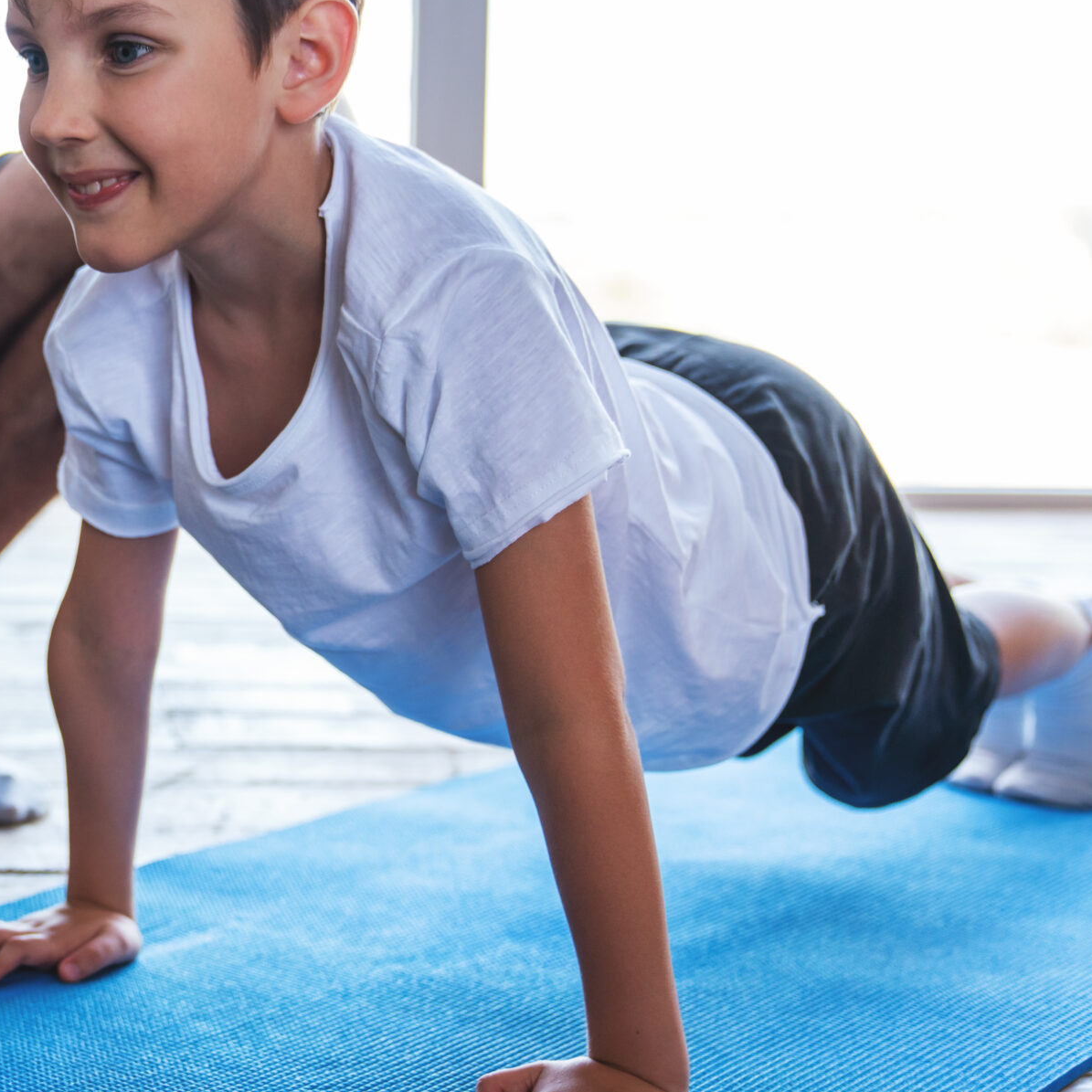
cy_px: 453
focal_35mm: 71
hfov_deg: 23.4
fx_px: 2534
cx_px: 21
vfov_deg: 24.3
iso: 800
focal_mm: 39
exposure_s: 1/400
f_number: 2.8
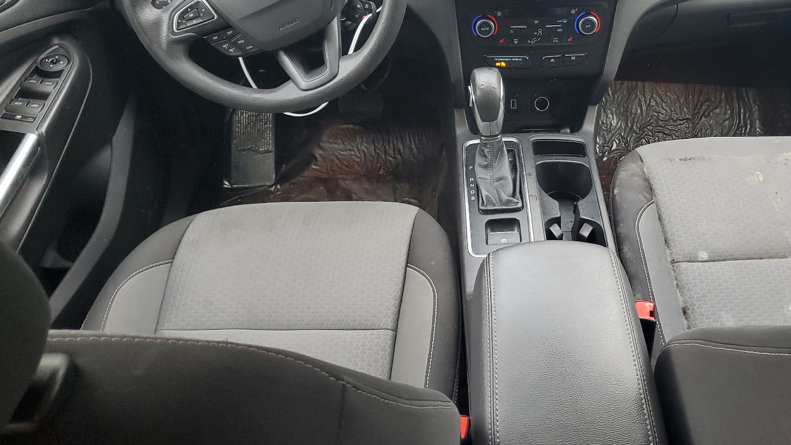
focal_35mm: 36
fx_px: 755
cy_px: 131
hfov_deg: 54.9
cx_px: 477
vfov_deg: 32.4
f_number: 1.5
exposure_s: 1/60.2
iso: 67
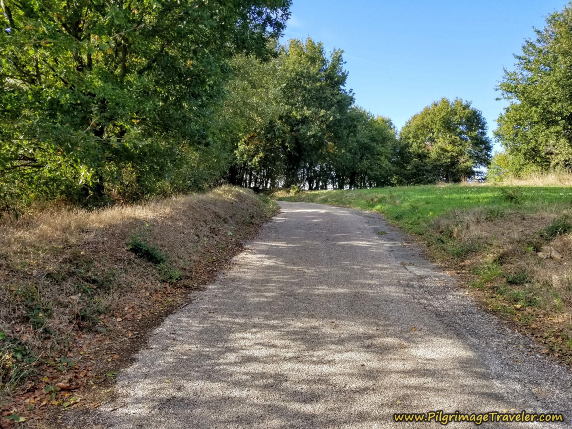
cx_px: 286
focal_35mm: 26
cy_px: 214
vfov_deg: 53.1
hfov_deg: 67.3
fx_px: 430
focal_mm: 4.3
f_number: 1.7
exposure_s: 1/784
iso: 50
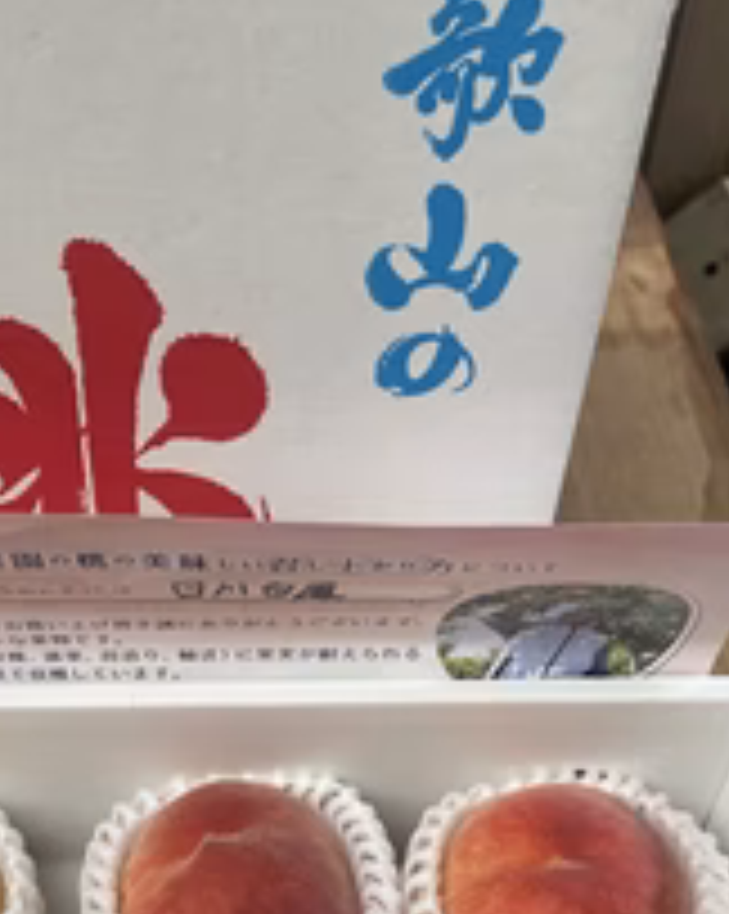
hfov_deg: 29.9
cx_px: 230
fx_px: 1351
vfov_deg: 35.6
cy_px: 783
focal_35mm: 50
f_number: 1.6
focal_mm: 4.2
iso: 125
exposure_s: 1/118
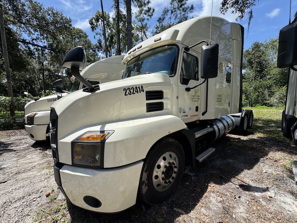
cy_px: 112
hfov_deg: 102.1
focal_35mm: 14
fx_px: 120
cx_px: 148
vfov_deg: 85.7
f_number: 2.2
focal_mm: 2.22
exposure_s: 1/1063
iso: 40
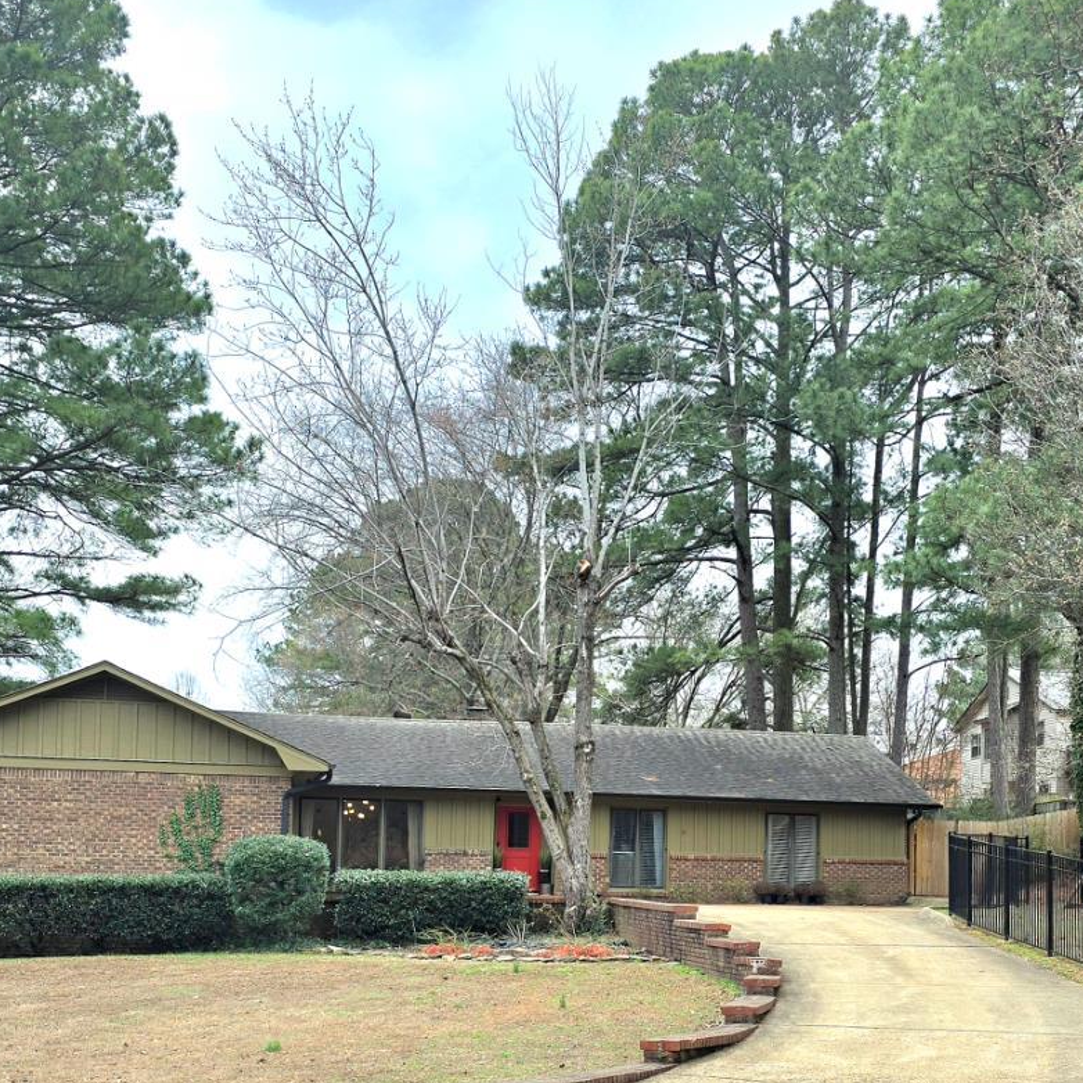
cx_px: 766
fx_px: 1380
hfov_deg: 42.0
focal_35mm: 39
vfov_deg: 42.0
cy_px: 762
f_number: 1.7
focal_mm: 6.3
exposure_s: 1/556
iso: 12
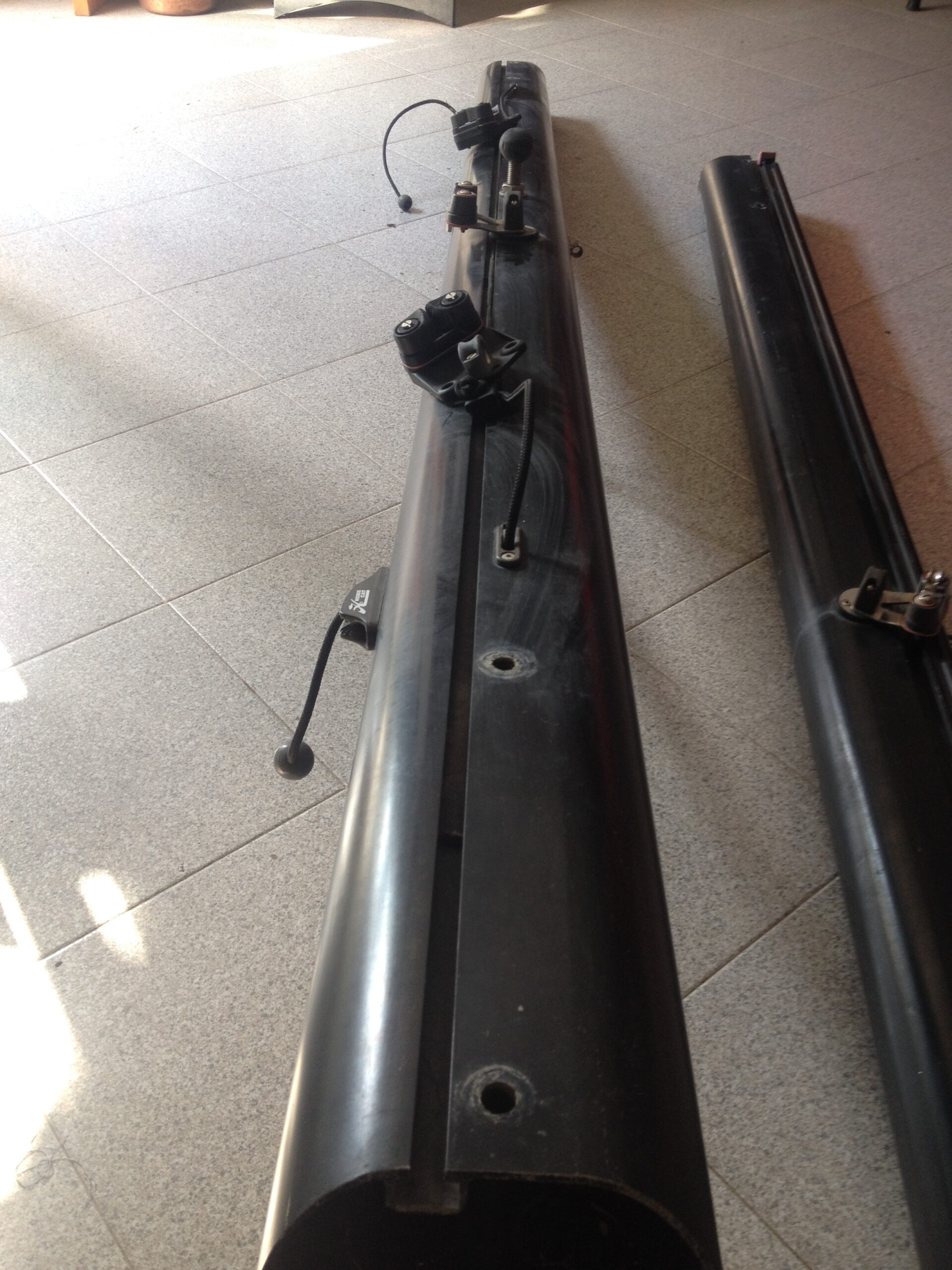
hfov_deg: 40.7
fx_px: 1283
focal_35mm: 35
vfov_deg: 52.6
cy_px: 635
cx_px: 476
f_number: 2.4
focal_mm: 4.28
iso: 50
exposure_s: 1/30
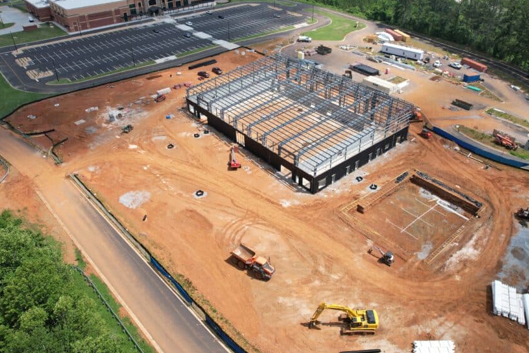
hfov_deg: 67.3
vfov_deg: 47.7
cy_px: 143
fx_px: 397
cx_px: 282
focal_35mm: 27
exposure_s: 1/2000
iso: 100
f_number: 2.8
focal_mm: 8.38
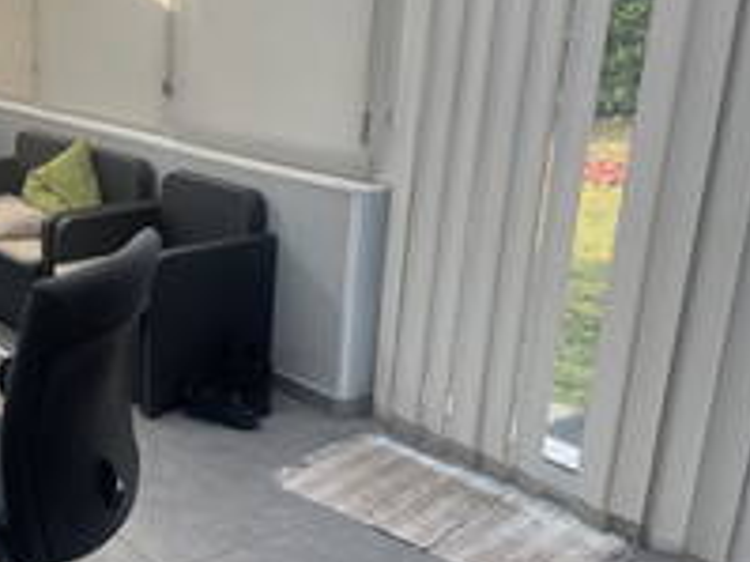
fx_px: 1018
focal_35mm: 47
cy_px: 309
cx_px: 87
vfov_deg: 30.8
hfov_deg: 38.0
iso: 50
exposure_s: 1/121
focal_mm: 4.2
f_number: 1.6
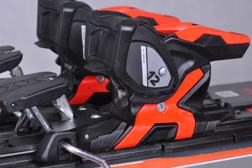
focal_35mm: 110
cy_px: 89
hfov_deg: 18.6
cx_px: 104
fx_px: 770
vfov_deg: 12.4
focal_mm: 62
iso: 3200
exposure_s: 1/125
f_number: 8
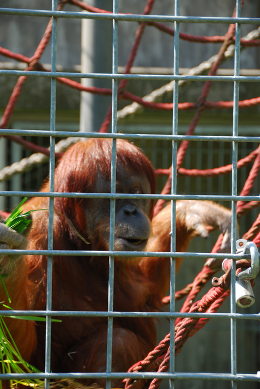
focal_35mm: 158
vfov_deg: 13.0
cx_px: 130
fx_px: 1703
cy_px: 194
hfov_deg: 8.7
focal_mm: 105
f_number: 5.6
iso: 100
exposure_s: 1/100
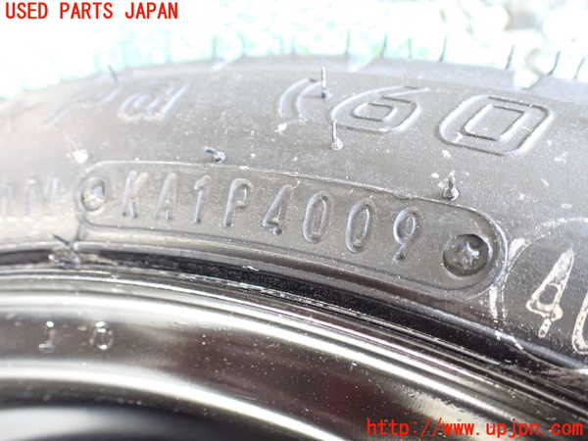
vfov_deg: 46.8
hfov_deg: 60.0
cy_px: 220
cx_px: 294
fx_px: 510
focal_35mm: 30
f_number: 2.3
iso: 1600
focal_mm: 5.4
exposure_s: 1/30
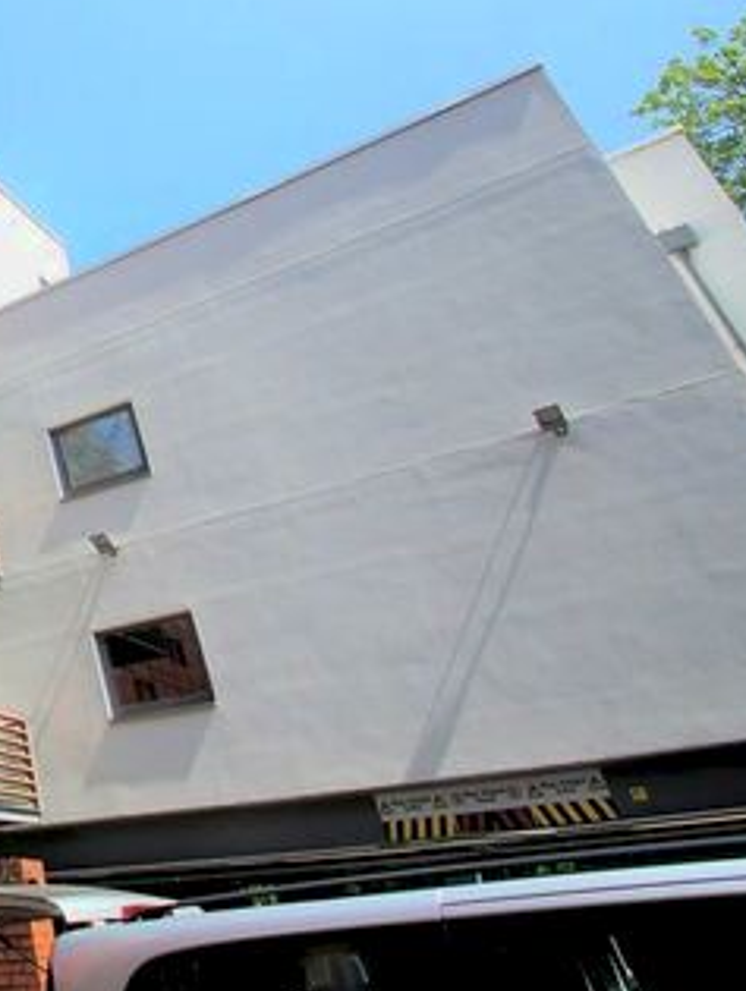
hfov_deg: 32.7
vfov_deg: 55.6
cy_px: 330
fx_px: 918
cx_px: -230
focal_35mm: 32
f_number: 11
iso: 100
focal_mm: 10
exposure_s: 1/100
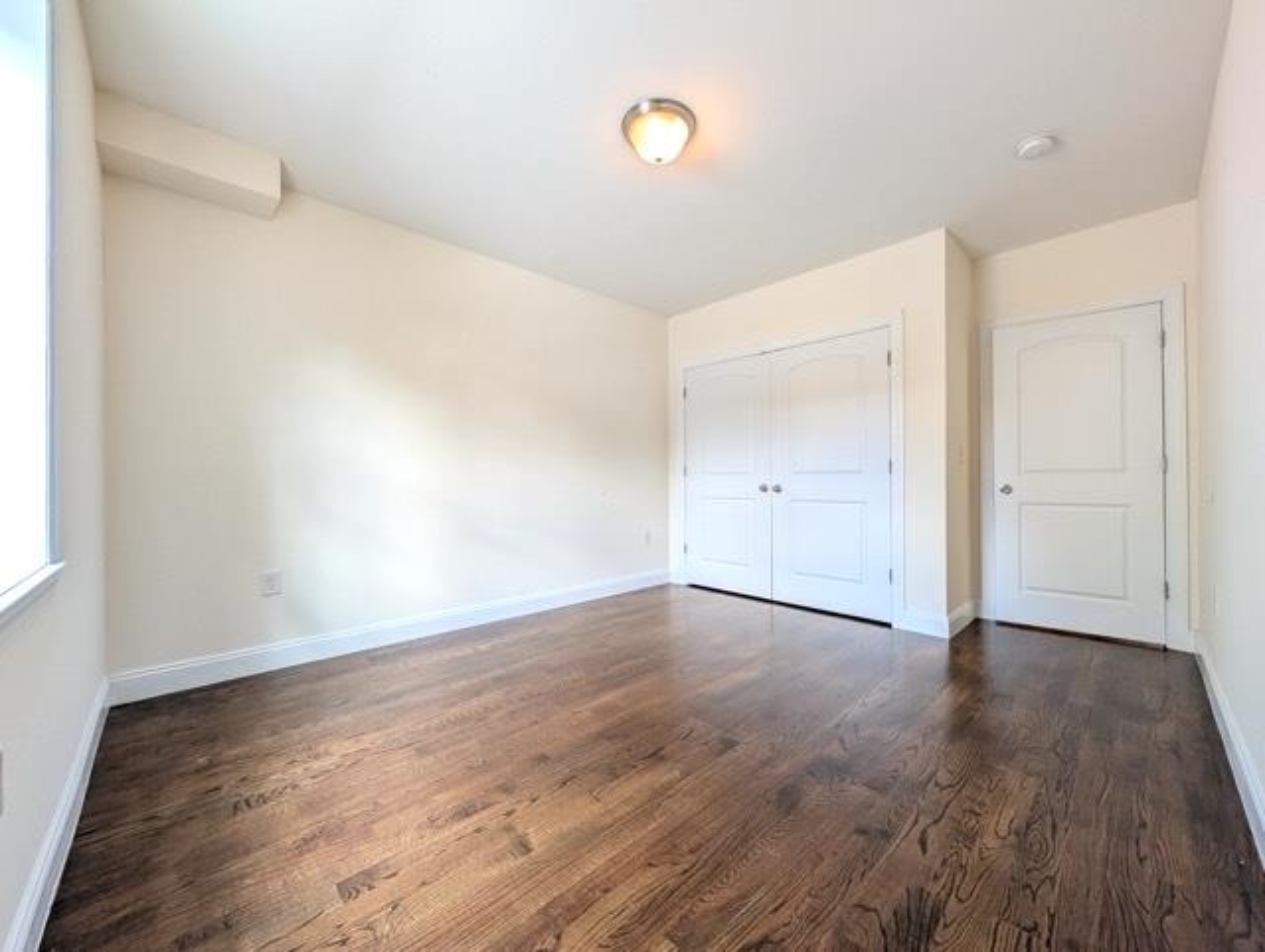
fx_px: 439
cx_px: 632
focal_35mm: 12
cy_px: 476
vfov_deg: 94.6
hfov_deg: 110.5
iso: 96
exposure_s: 1/120
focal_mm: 2.02
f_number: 1.7
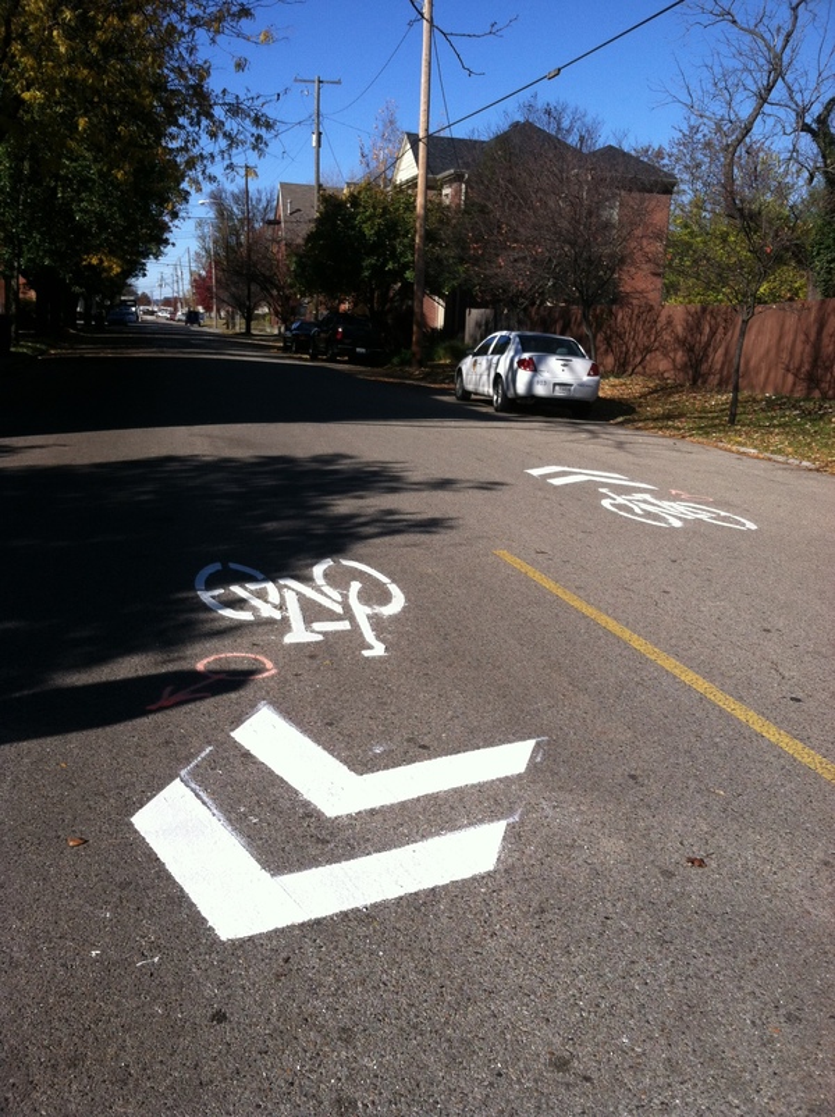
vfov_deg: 52.7
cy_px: 558
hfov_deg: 40.6
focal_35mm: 35
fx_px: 1128
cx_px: 418
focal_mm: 3.85
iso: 80
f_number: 2.8
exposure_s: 1/1111
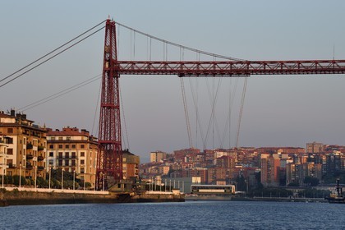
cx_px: 172
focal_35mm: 160
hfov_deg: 12.8
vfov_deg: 8.6
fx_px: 1533
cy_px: 115
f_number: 7.1
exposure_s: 1/640
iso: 400
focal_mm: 160
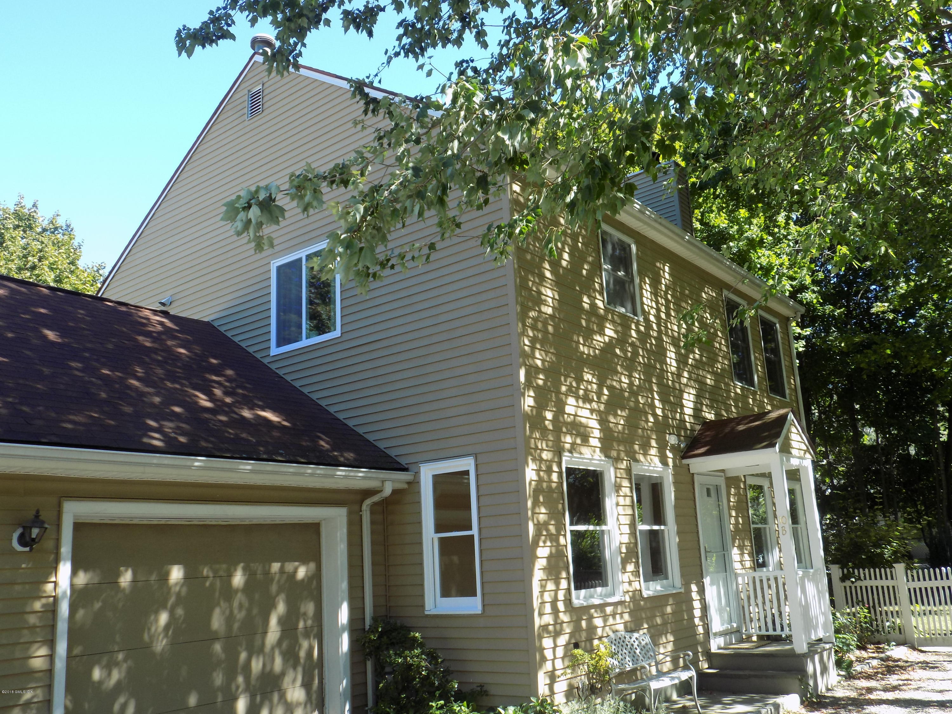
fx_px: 825
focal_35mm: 30
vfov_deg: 46.8
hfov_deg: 60.0
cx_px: 476
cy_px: 357
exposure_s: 1/160
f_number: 3.3
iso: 80
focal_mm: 5.3
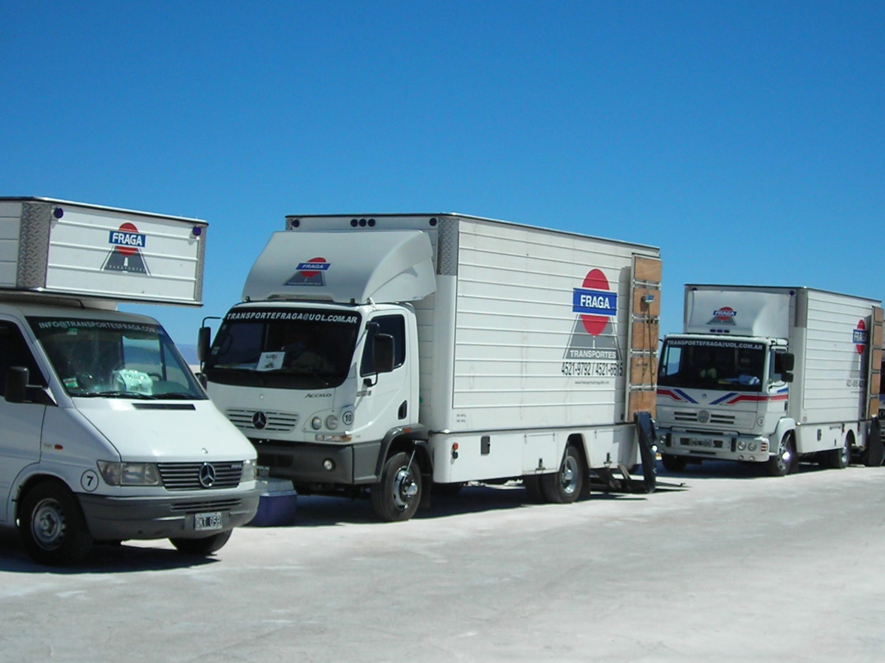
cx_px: 498
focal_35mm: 64
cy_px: 352
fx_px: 1636
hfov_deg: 30.2
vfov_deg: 22.9
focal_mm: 6.3
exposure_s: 1/380
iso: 50
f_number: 6.4
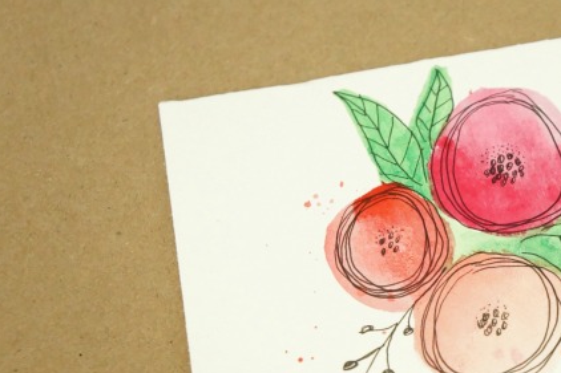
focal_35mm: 91
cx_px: 495
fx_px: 1417
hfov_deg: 21.9
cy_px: 246
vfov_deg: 15.0
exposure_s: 1/400
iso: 6400
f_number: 4.5
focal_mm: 32
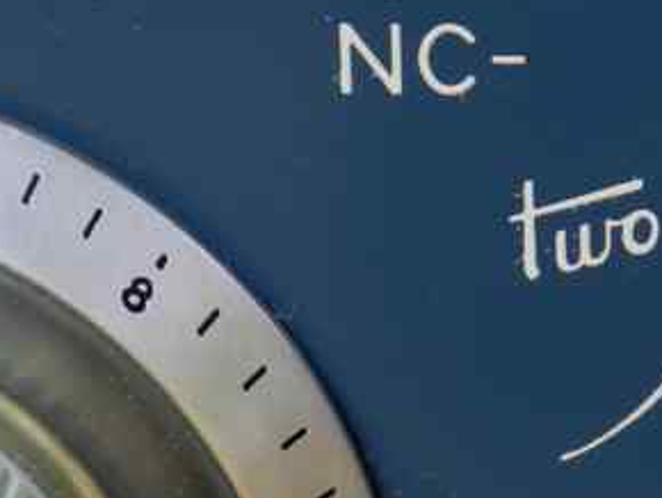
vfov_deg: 4.2
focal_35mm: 353
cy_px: 377
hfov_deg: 5.6
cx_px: 566
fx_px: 6756
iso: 160
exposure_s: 1/40
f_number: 5.3
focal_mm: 28.4
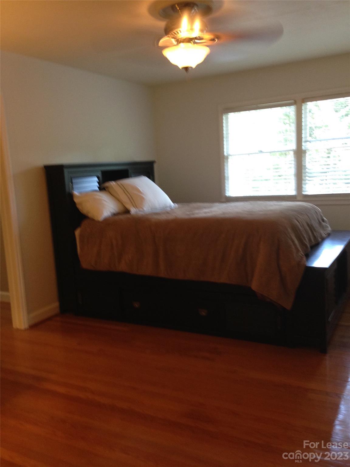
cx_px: 175
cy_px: 234
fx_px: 445
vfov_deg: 55.4
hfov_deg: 42.9
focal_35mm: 33
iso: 125
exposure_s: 1/20
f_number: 2.4
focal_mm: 4.12
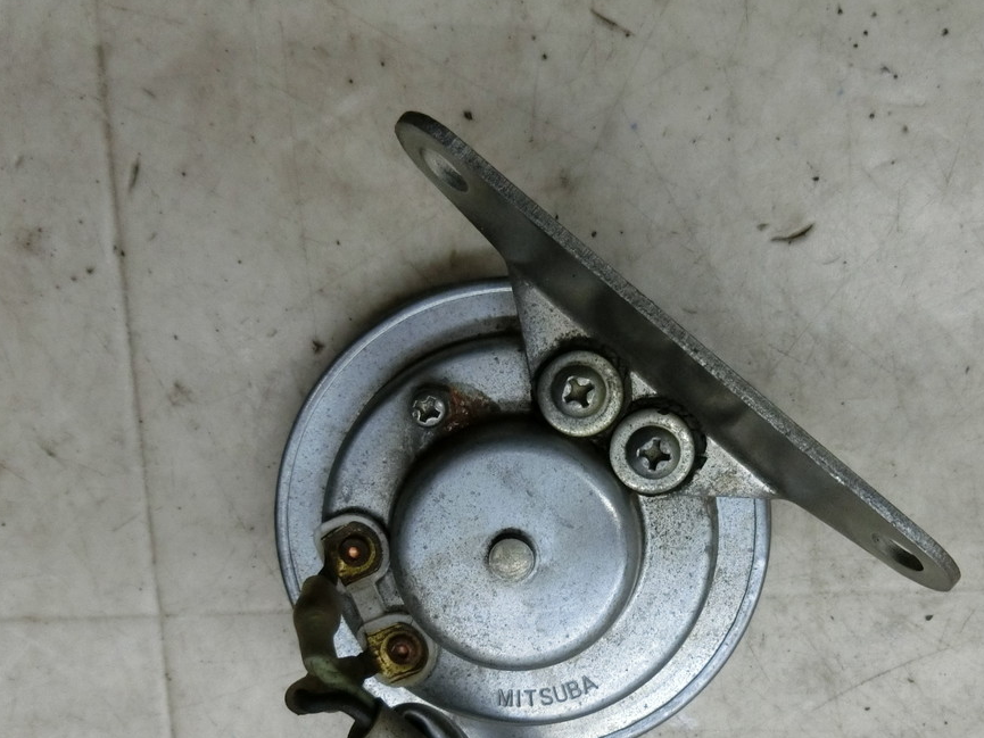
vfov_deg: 38.4
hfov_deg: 50.1
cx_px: 534
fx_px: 1052
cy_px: 468
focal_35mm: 37
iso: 400
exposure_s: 1/125
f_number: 3.5
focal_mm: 4.5
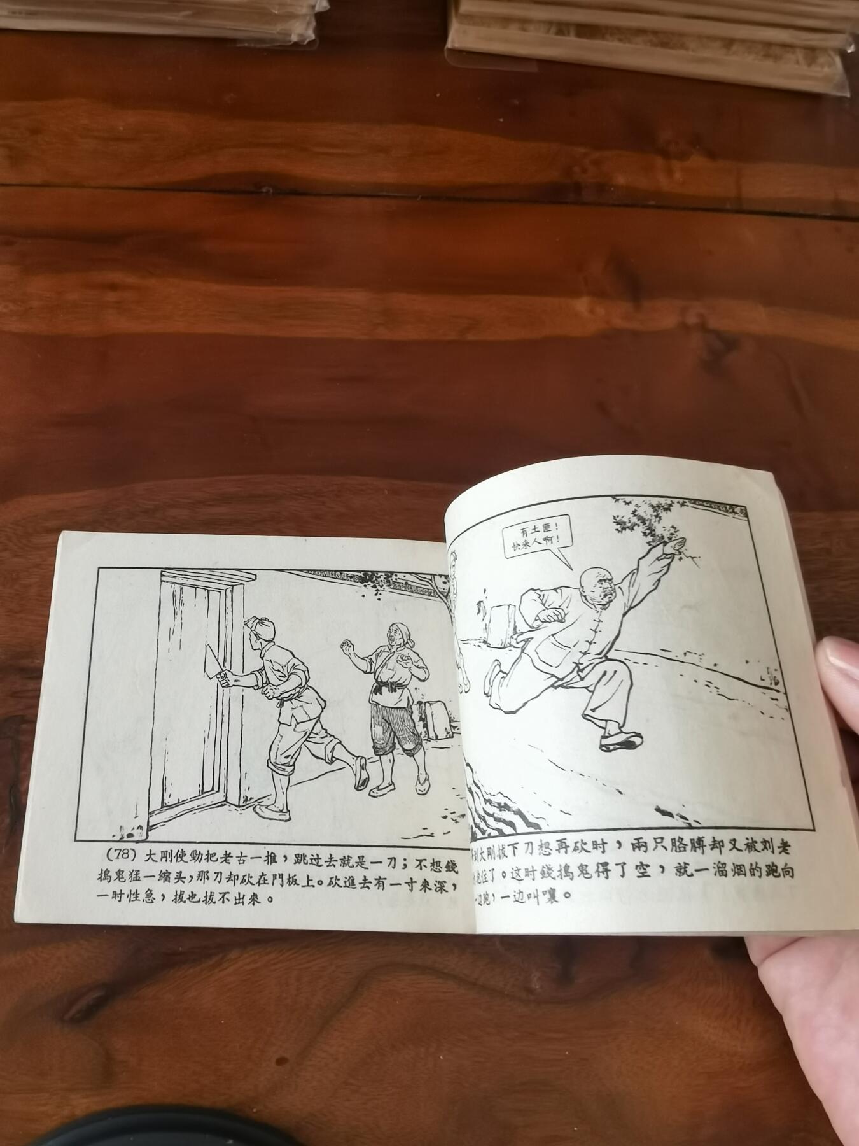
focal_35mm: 27
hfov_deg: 51.4
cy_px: 573
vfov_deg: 65.3
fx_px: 893
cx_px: 430
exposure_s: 1/33.3
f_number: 2.2
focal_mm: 2.26
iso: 250
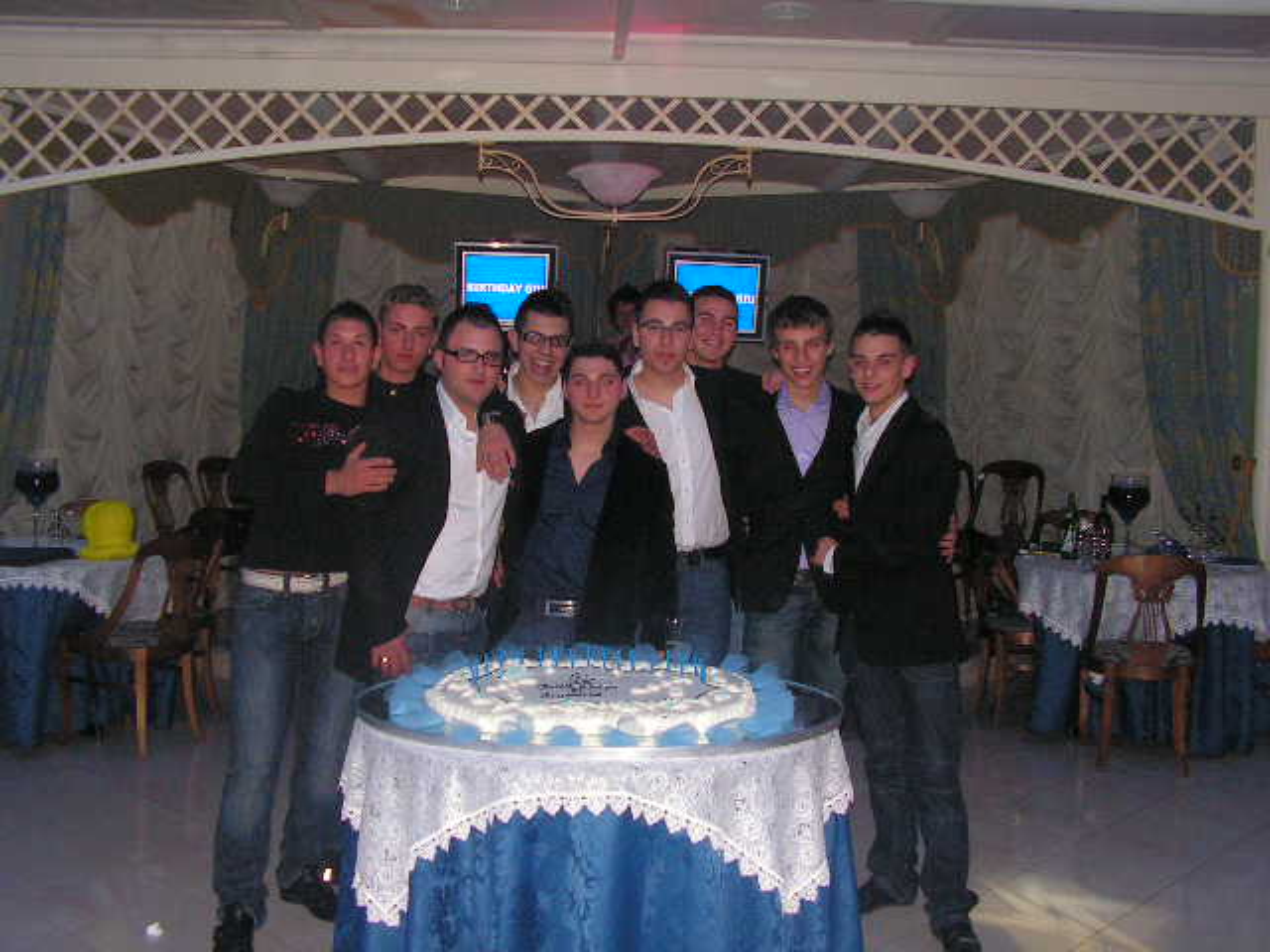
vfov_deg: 37.7
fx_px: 1394
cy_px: 476
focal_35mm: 38
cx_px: 635
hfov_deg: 49.0
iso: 200
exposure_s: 1/40
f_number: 3.2
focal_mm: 6.4
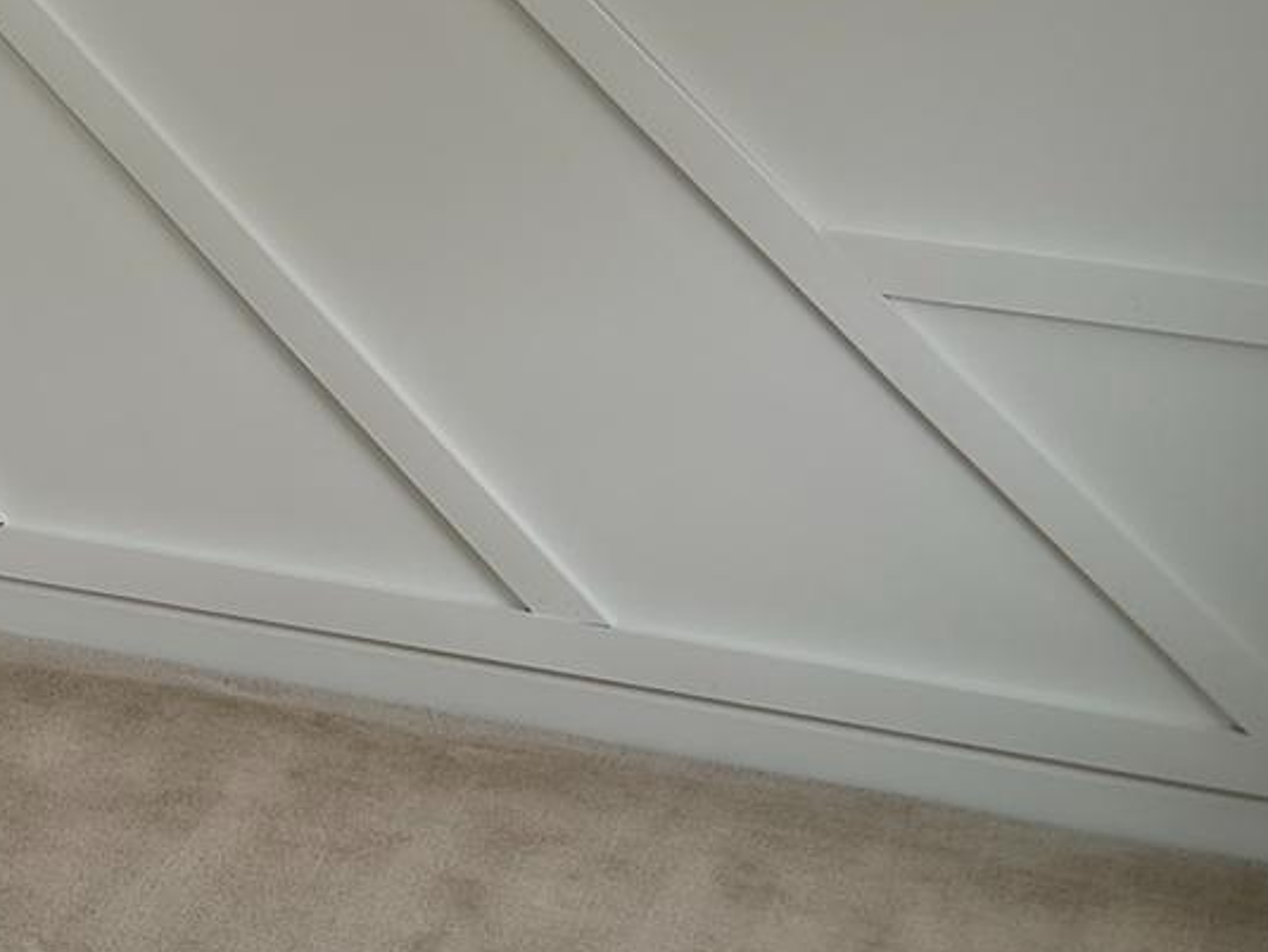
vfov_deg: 15.1
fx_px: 3372
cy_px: -387
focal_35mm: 92
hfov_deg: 20.6
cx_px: 9
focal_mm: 5.56
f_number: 1.8
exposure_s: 1/120
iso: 196
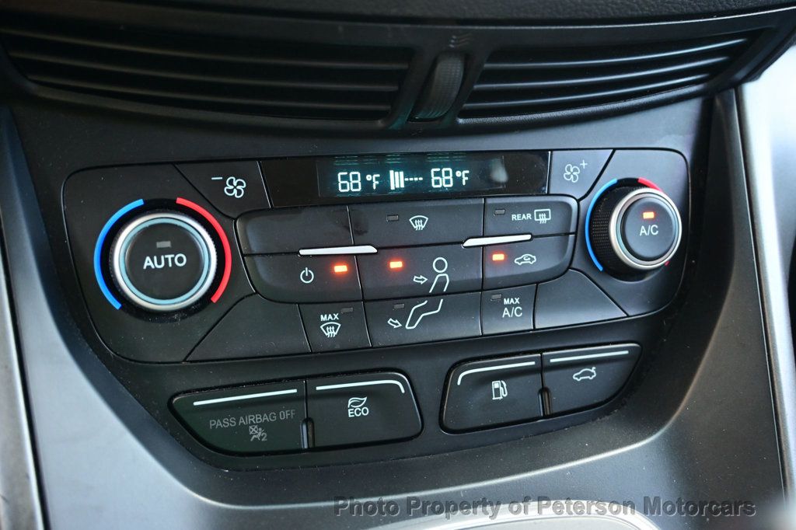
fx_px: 796
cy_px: 265
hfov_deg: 53.1
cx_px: 398
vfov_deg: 36.8
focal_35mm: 36
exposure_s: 1/40
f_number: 4.2
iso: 1100
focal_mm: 24
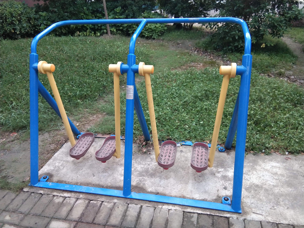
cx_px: 152
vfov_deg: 45.4
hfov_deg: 58.4
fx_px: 272
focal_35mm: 31
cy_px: 114
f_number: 2.2
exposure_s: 1/33.3
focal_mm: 3.69
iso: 500
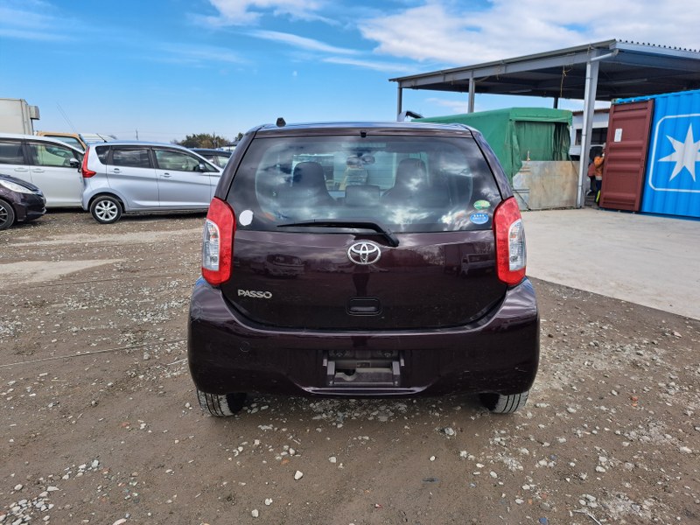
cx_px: 350
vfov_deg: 56.8
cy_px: 262
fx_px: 485
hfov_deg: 71.6
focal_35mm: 24
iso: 50
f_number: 1.8
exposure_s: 1/708
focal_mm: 5.23
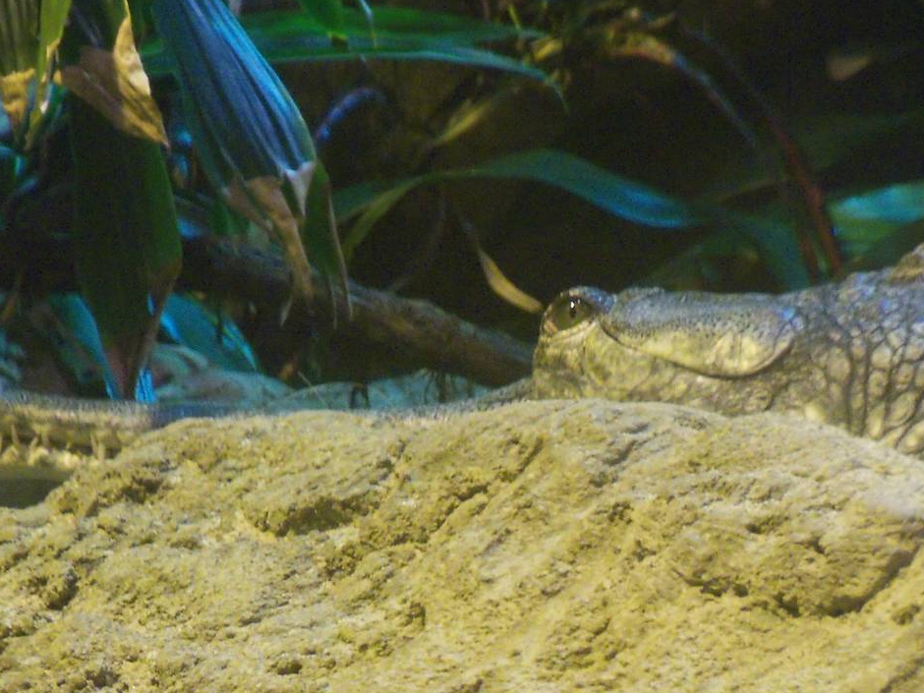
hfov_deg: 4.1
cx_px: 475
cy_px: 408
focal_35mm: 487
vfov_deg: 3.1
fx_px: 12999
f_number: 4.5
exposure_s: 1/8
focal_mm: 50.6
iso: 400
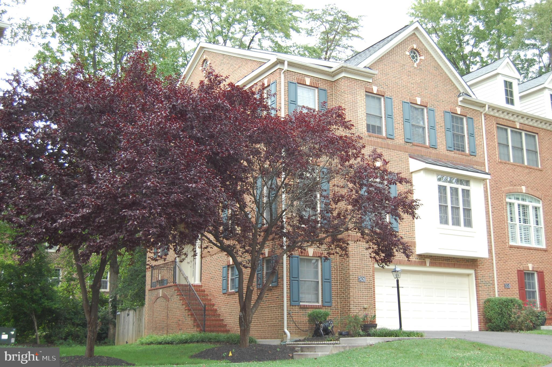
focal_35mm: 45
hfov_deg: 43.6
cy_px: 184
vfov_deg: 29.8
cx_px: 276
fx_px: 689
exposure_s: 1/125
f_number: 4.2
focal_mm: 30
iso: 400
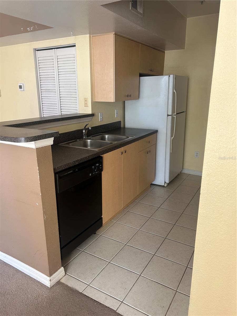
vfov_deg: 67.3
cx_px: 118
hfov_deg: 53.1
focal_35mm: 26
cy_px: 158
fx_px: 237
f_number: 1.5
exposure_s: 1/120
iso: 125
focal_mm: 5.7
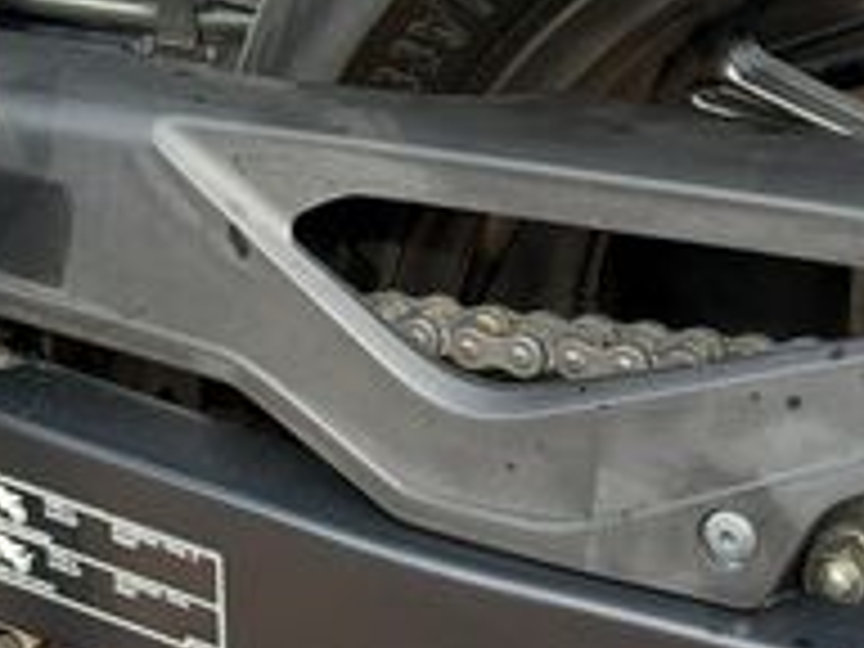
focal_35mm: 160
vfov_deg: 9.2
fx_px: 3994
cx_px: 837
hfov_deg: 12.2
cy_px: 680
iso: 64
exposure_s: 1/349
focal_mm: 6.76
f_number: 1.78
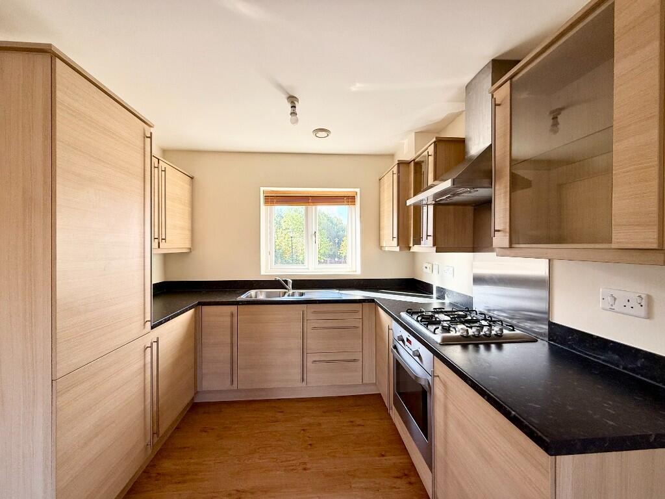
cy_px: 250
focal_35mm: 14
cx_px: 332
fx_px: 269
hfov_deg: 102.1
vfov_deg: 85.7
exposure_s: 1/134
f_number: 2.2
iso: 64
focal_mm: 2.22
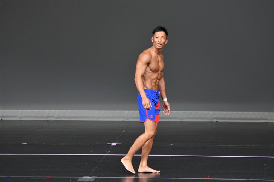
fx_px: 2396
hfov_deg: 6.5
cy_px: 91
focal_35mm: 315
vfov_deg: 4.4
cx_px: 137
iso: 4000
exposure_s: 1/400
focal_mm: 210
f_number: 5.6
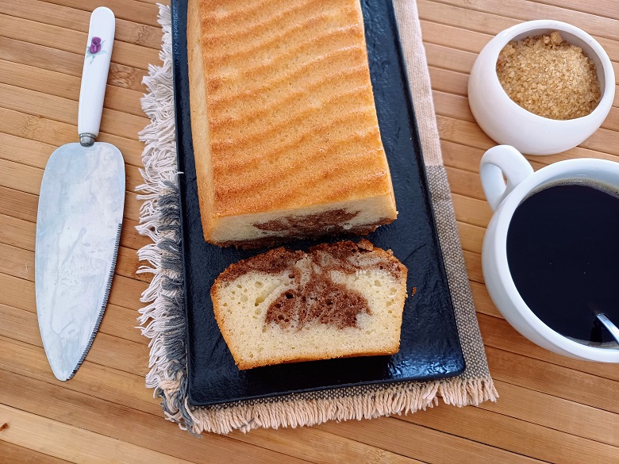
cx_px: 310
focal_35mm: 25
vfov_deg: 54.9
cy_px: 232
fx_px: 447
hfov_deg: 69.4
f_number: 1.8
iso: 160
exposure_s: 1/50
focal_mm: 4.65
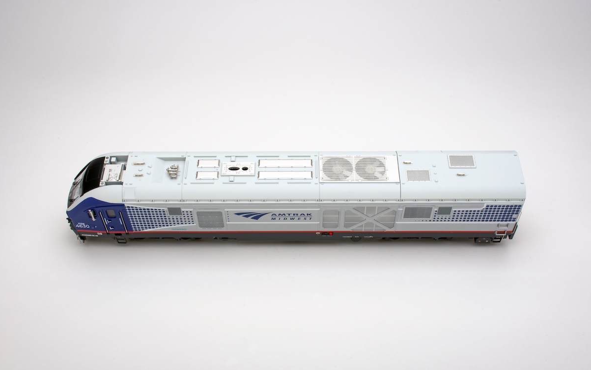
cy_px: 197
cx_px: 295
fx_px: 741
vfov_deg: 28.0
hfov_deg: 43.5
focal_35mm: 46
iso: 100
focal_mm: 30
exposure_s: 1/160
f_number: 25
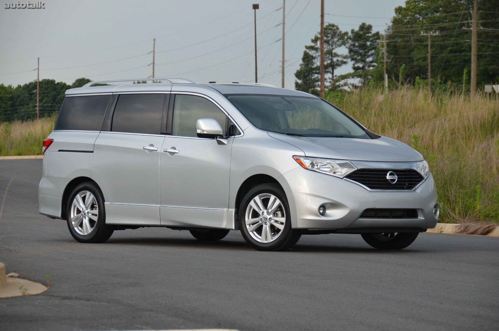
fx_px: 1971
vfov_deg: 9.6
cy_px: 166
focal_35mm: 142
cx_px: 250
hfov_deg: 14.4
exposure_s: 1/1000
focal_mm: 95
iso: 720
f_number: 5.3
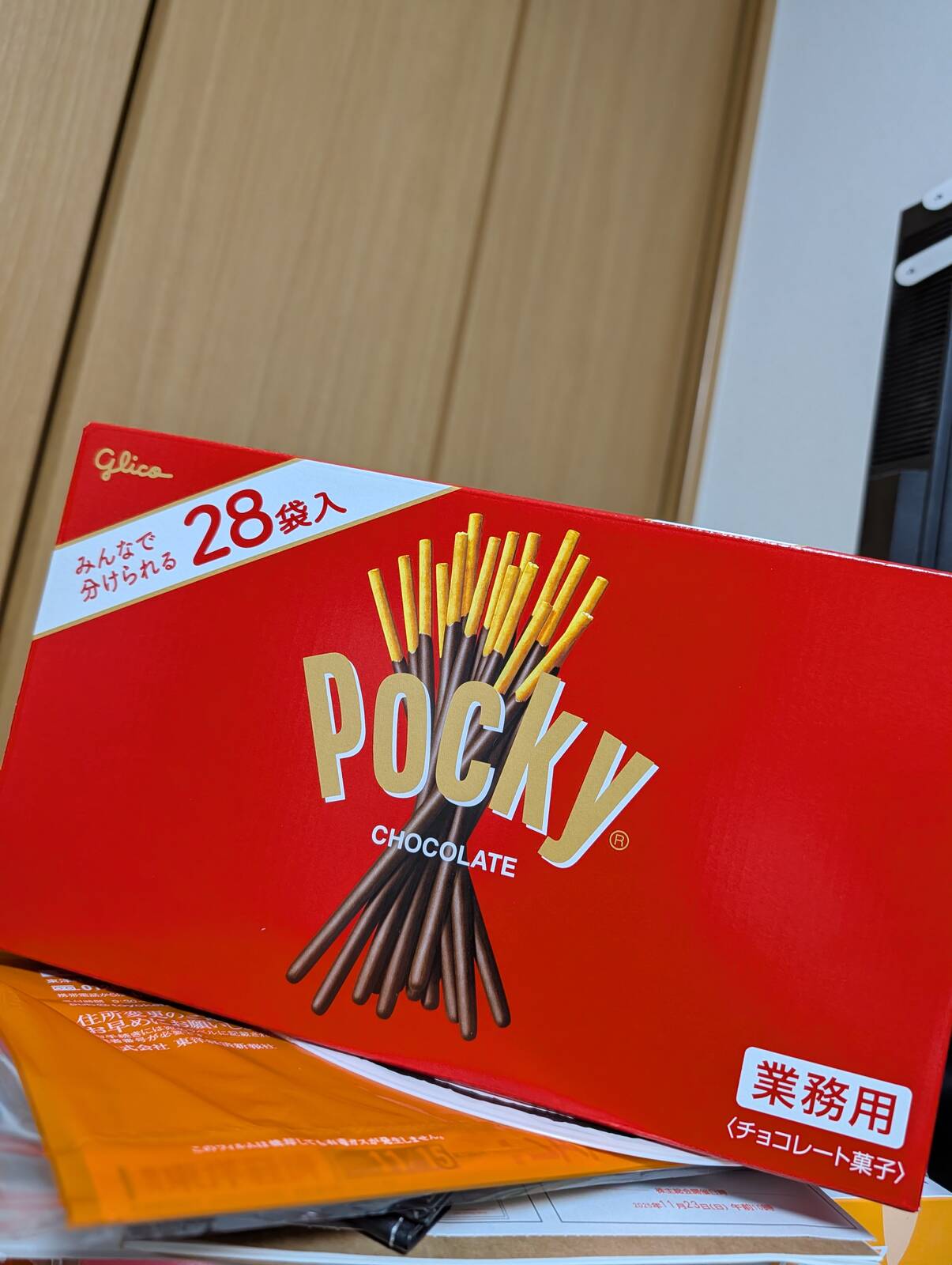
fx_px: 878
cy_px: 632
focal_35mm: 24
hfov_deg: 56.9
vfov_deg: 71.5
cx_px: 476
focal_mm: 6.9
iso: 337
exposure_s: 1/49.7
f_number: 1.68
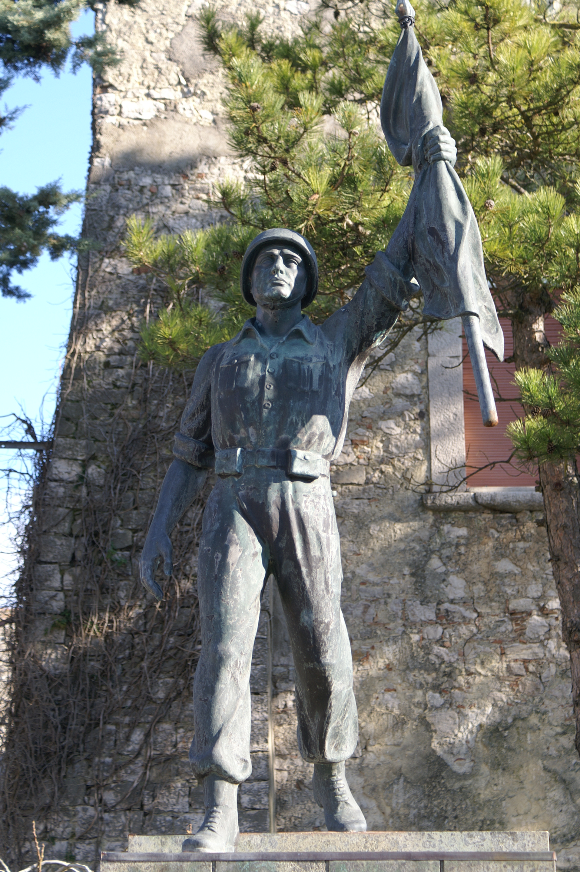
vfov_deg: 21.7
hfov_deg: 14.5
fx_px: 2276
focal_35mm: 94
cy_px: 418
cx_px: 282
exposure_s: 1/160
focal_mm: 60
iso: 100
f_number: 5.6
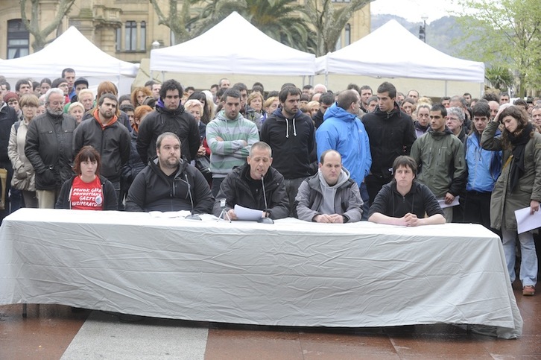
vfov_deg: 9.8
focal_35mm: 140
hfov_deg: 14.7
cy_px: 180
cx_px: 270
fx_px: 2102
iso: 500
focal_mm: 140
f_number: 5
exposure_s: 1/250
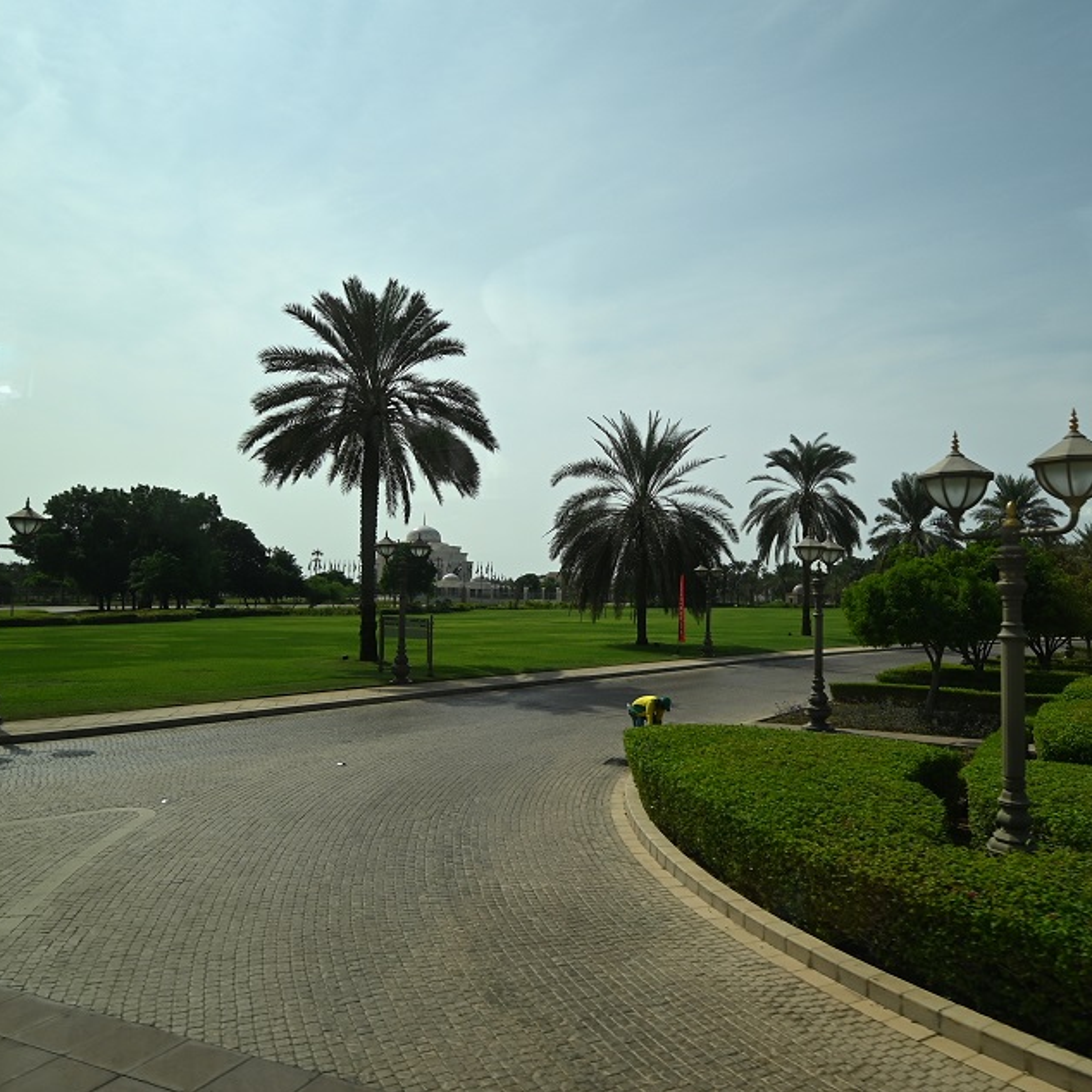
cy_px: 526
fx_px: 857
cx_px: 599
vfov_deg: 65.0
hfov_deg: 64.9
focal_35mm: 24
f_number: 5.6
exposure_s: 1/250
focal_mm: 12
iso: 125
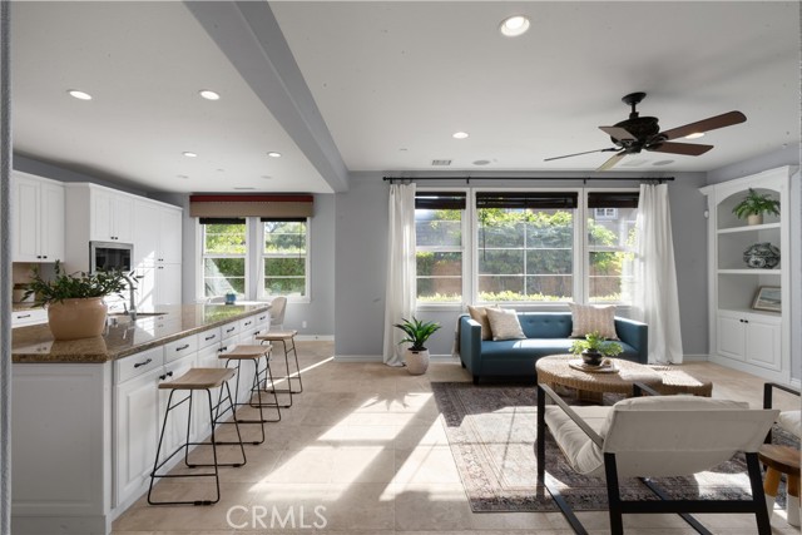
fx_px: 357
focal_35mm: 16
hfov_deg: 96.7
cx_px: 401
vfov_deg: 73.8
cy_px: 268
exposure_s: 1/15
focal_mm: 16
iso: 640
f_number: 22
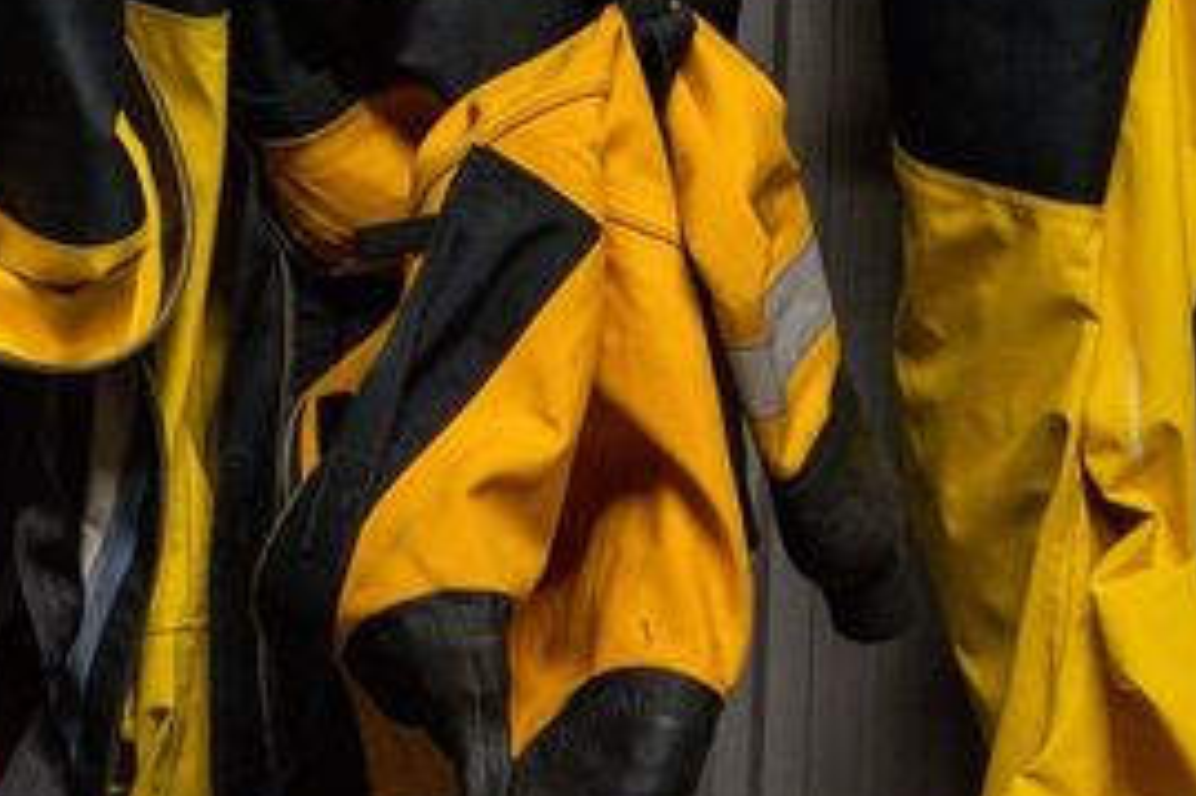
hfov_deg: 17.2
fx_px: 3552
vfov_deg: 11.9
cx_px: -600
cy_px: -565
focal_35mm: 107
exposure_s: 1/80
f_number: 4.5
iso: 2000
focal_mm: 24
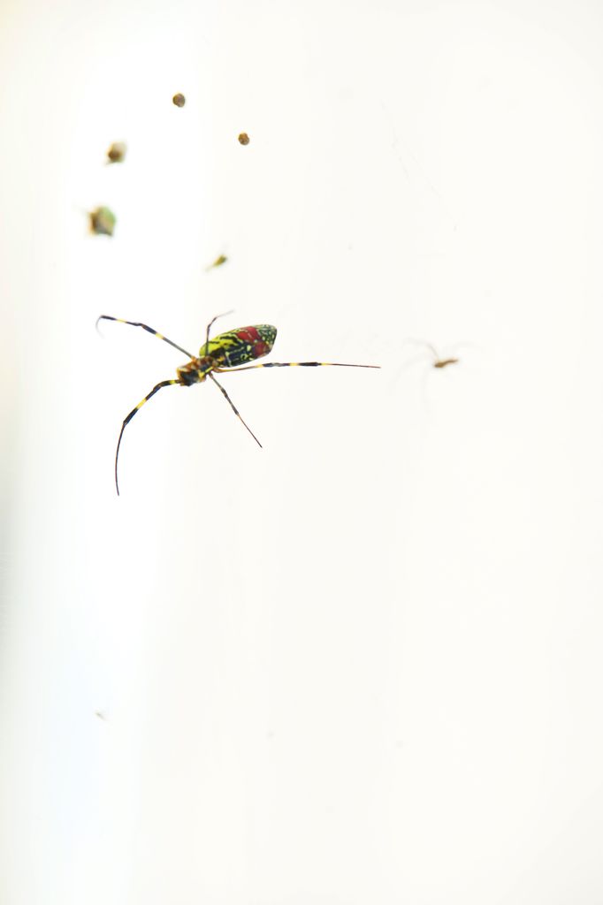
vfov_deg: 13.7
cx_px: 302
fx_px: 3771
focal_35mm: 150
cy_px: 452
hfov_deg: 9.1
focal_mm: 150
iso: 1000
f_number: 8
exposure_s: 1/200
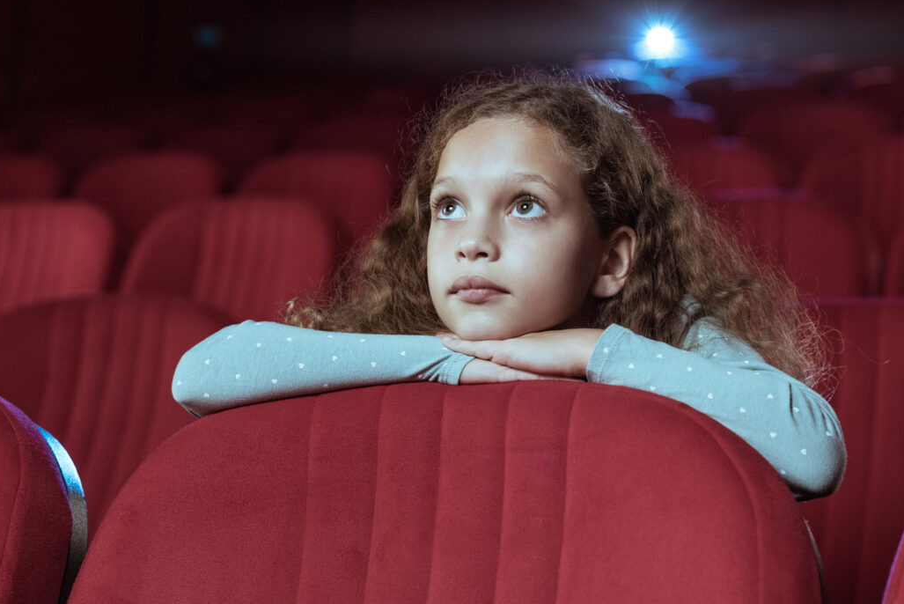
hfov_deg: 27.5
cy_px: 206
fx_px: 1834
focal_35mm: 73
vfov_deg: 18.6
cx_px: 607
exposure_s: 1/25
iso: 800
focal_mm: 50
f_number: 3.5
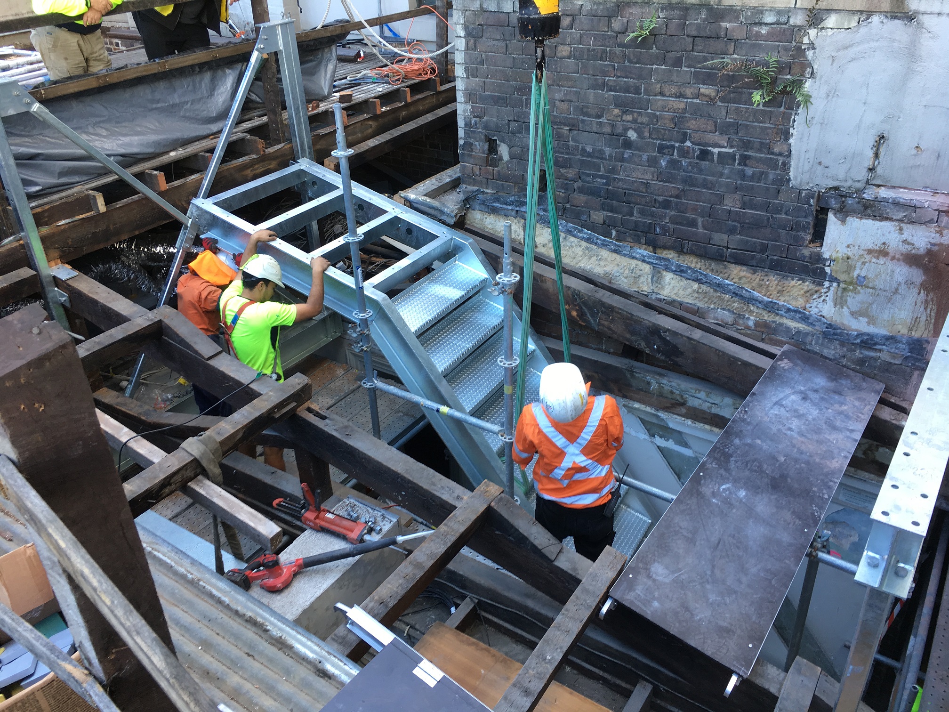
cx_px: 474
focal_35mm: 29
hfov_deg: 61.7
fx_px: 795
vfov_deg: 48.2
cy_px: 356
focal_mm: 4.15
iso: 25
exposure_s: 1/50
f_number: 2.2
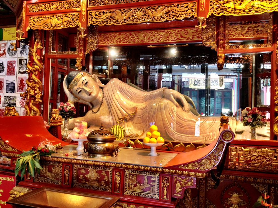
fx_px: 281
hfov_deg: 52.6
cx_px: 139
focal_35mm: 35
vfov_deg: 40.7
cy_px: 104
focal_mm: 4.28
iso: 80
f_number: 2.4
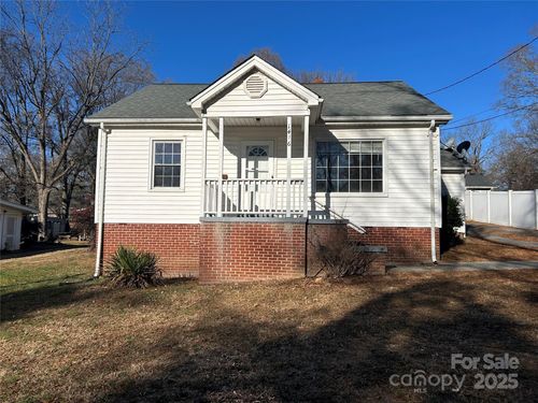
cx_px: 269
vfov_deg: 53.1
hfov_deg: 67.3
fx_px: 404
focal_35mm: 26
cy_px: 202
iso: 50
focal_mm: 5.7
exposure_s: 1/8000
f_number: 1.5
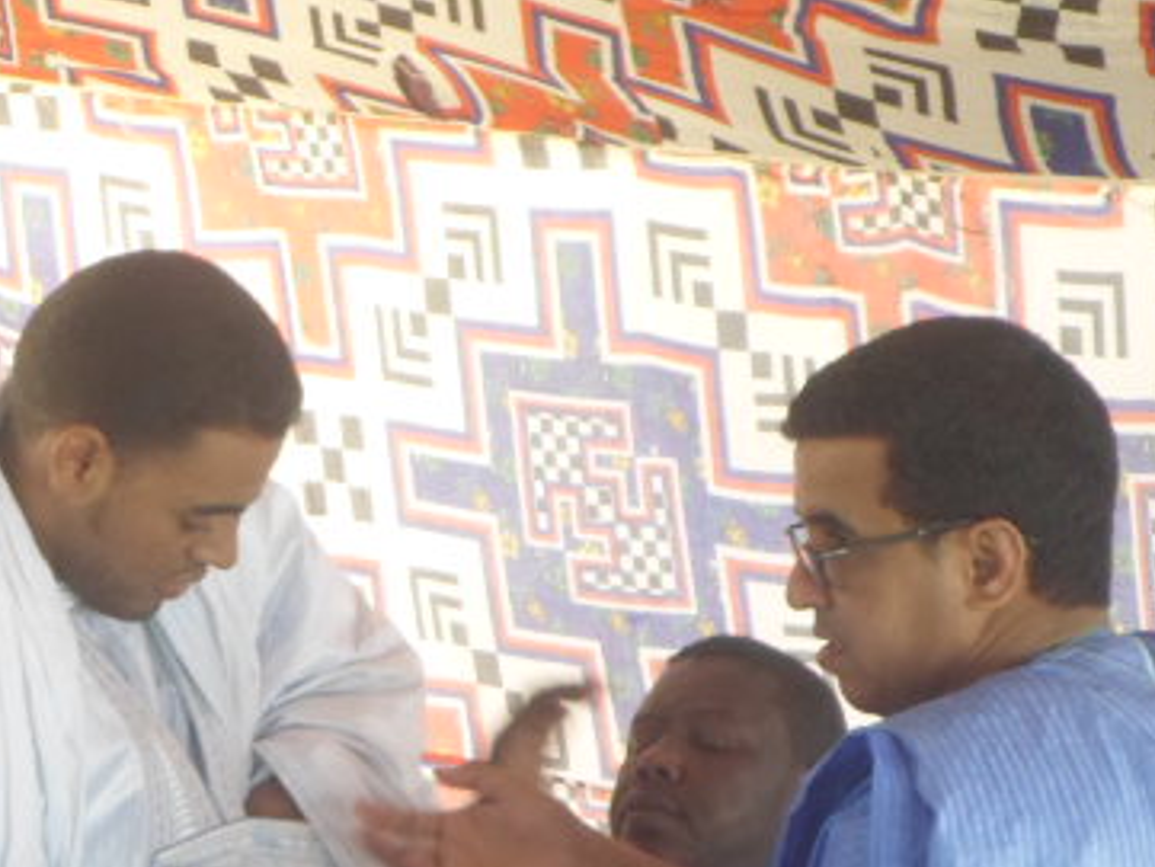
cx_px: -157
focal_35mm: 190
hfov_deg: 10.3
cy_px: 765
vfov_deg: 7.8
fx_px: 6342
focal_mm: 12
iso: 100
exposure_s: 1/45
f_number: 4.1
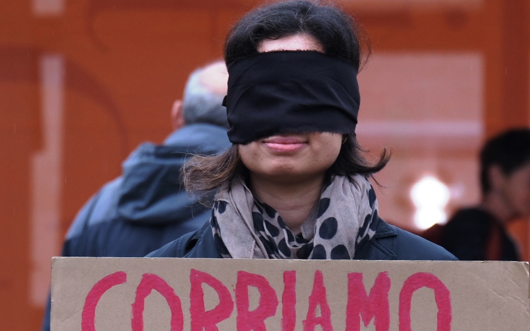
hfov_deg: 5.4
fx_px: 5618
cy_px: 265
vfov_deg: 3.4
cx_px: 287
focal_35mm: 389
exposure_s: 1/240
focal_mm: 135.7
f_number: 6
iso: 640
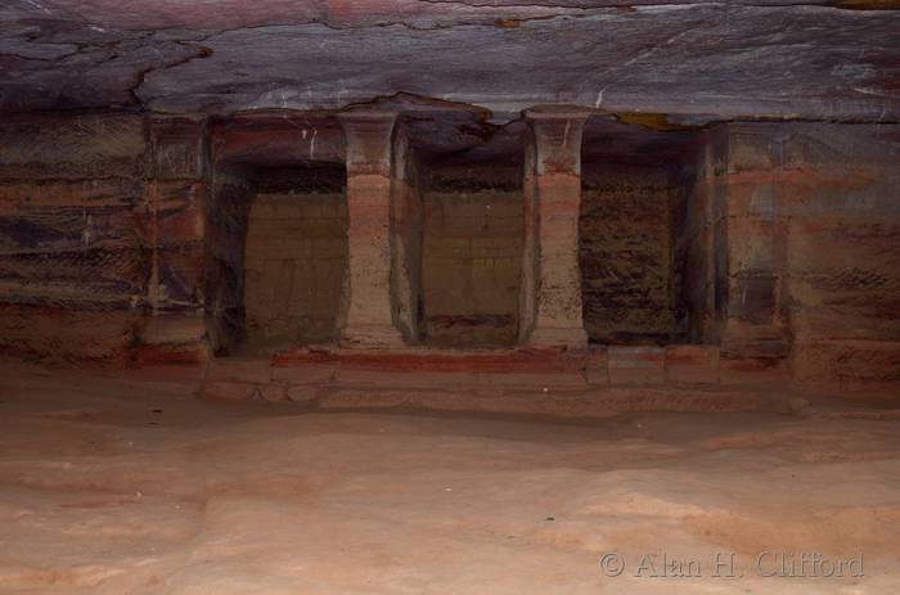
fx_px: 1160
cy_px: 298
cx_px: 450
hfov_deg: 42.4
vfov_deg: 28.8
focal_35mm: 46
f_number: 4
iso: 100
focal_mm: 31
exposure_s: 1/200
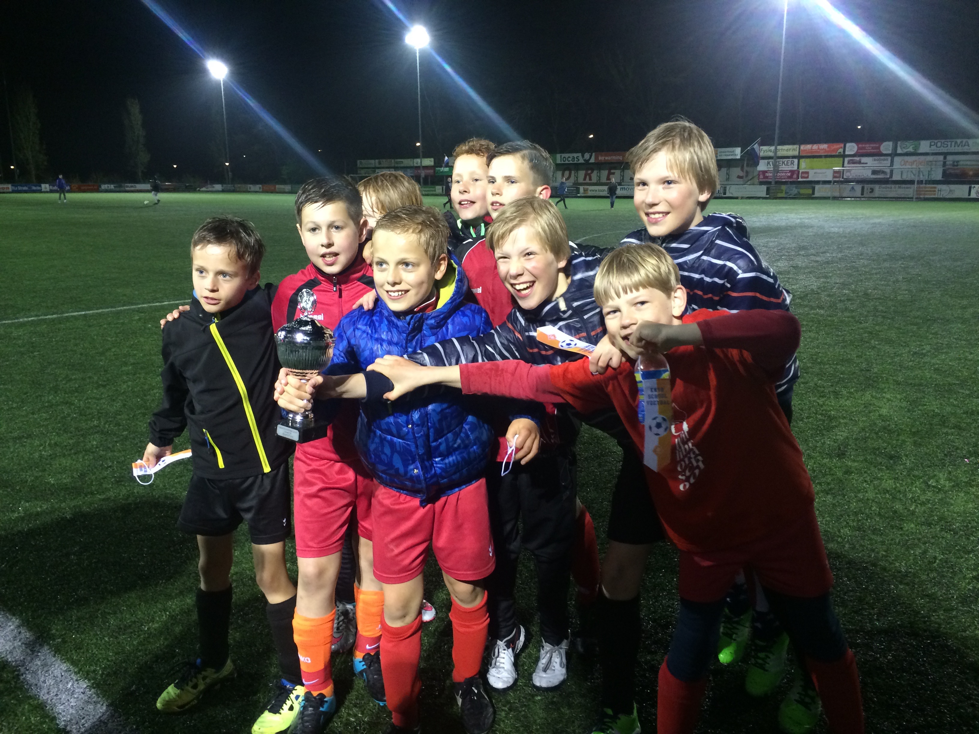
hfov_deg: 61.7
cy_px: 367
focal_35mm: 29
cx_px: 490
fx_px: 820
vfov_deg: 48.2
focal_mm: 4.15
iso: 250
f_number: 2.2
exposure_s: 1/33
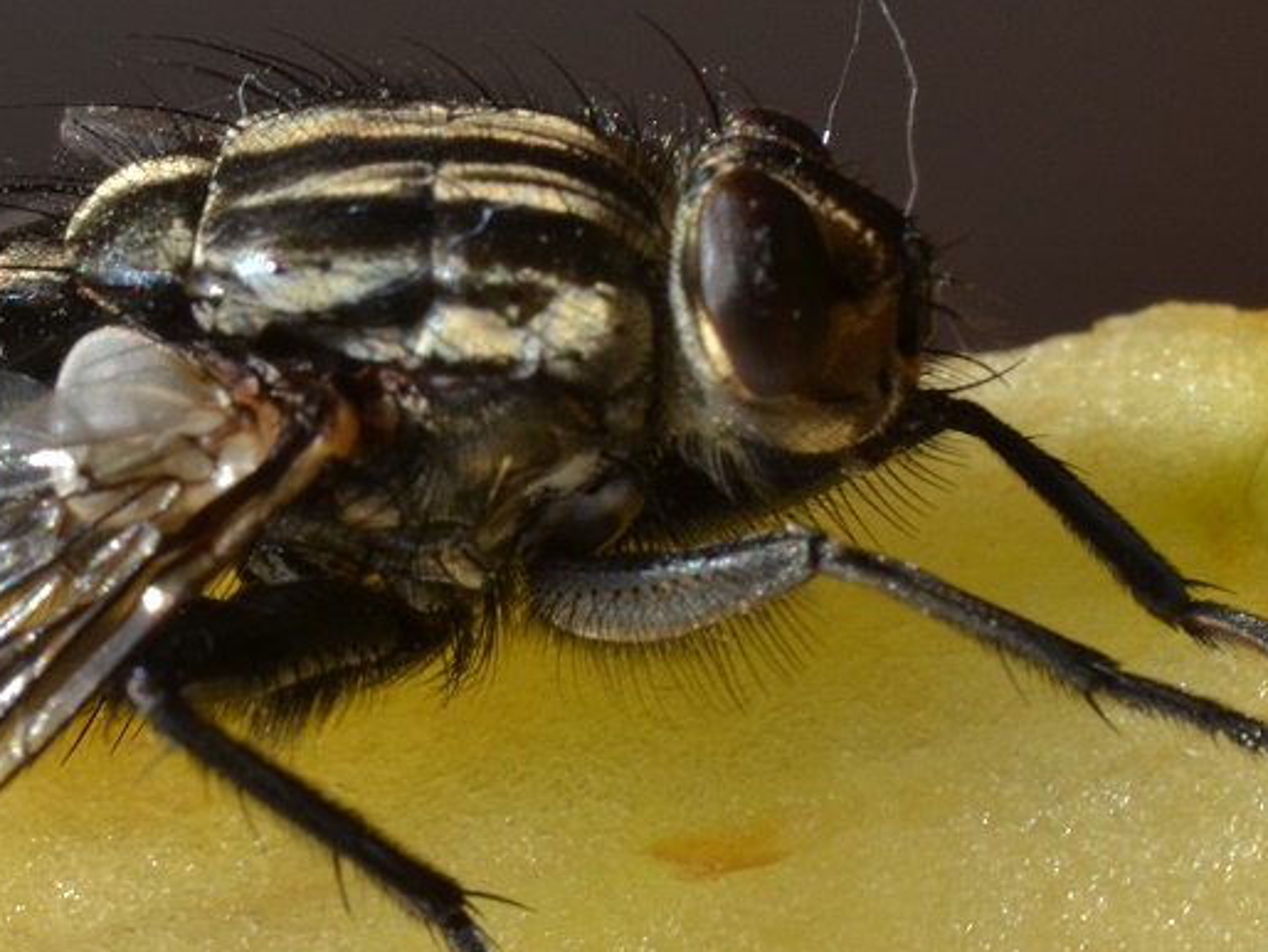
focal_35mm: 258
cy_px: 475
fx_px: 9455
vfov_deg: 5.8
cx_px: 287
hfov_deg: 7.7
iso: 320
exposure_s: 1/20
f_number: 36
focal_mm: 90
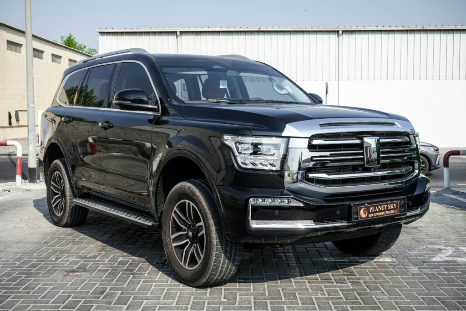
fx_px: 557
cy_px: 156
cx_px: 233
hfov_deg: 45.4
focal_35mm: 43
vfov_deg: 31.2
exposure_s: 1/500
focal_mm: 43
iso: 320
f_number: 9
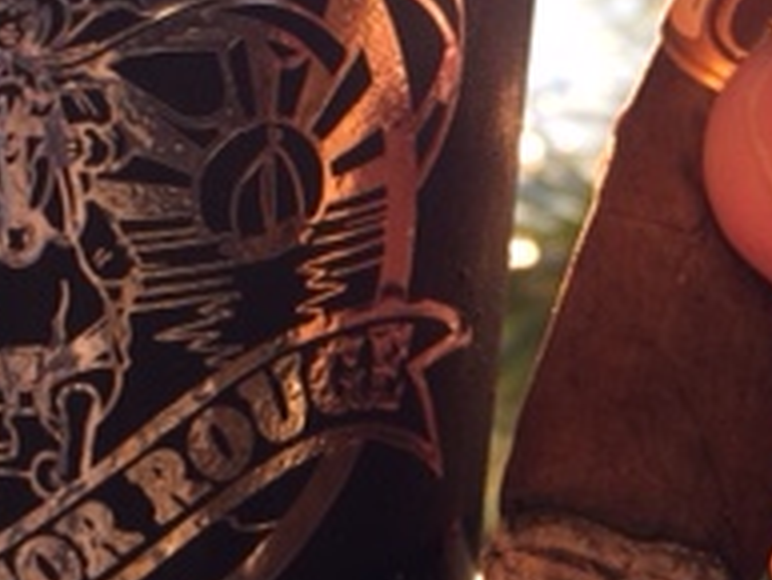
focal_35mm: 96
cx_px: 512
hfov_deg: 20.4
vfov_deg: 15.4
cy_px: 164
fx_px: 2142
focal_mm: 4.15
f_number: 2.2
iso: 32
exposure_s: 1/186
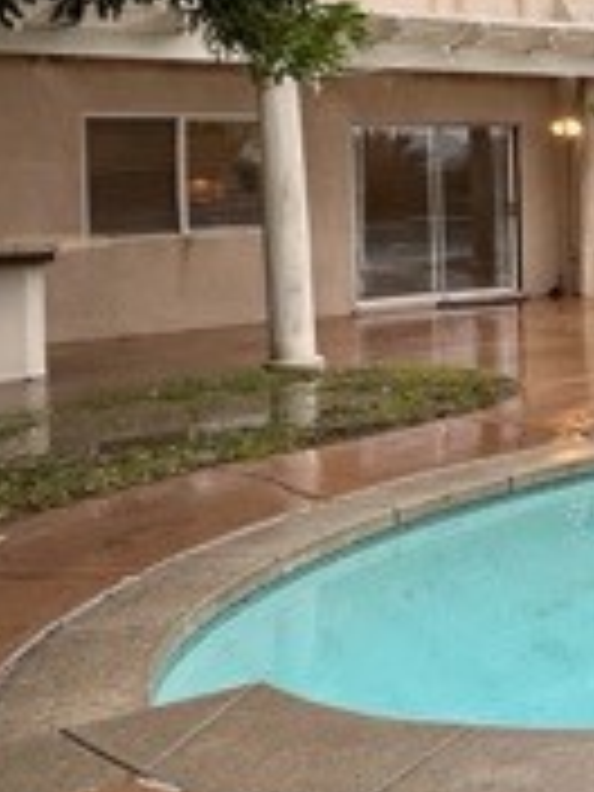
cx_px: 1102
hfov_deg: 19.8
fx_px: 1167
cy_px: 189
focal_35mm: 51
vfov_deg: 36.5
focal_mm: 2.22
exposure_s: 1/149
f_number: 2.2
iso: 40
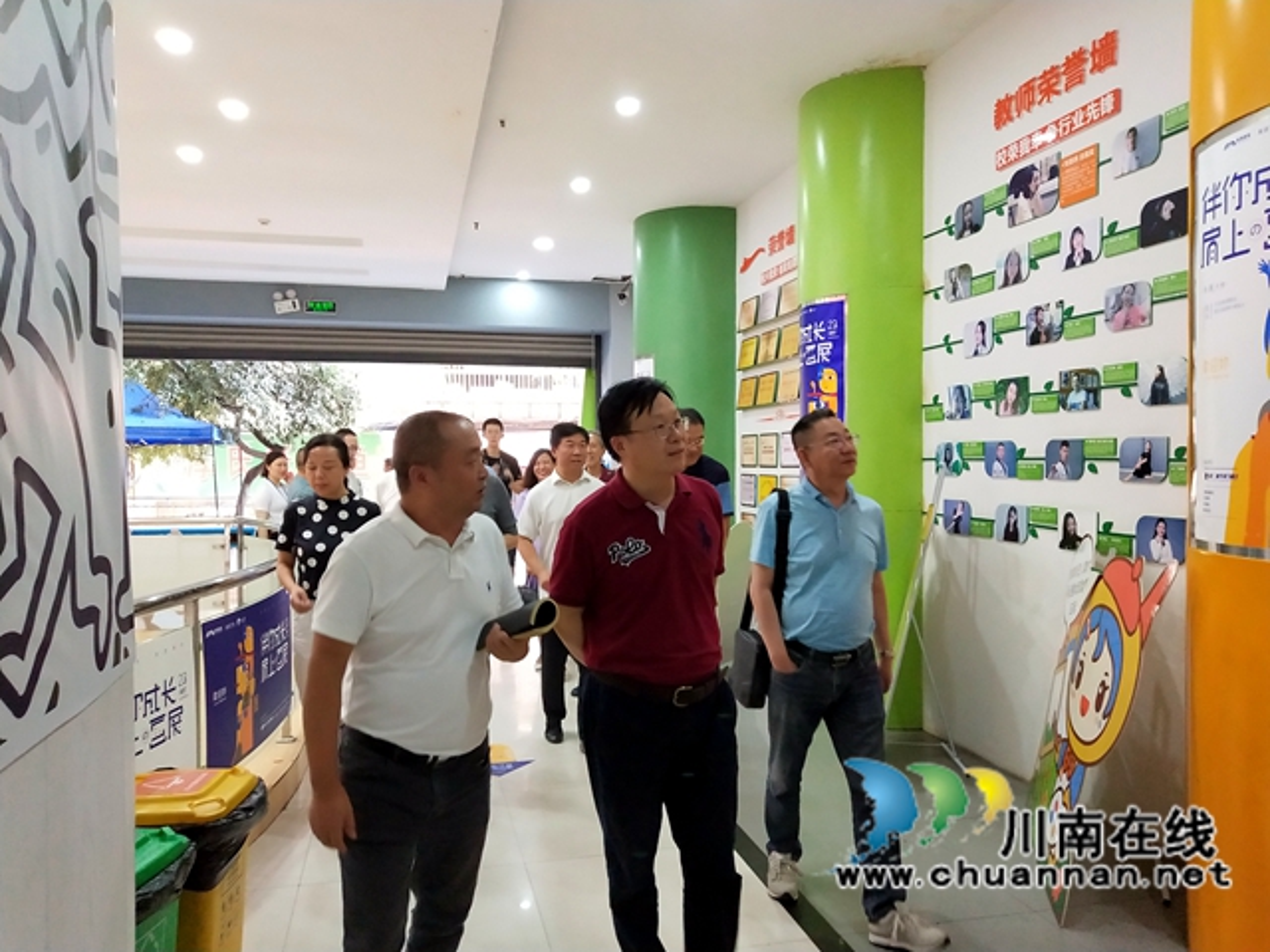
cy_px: 476
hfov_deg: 60.0
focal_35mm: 30
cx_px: 635
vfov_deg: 46.8
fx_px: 1101
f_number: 1.8
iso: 399
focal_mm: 3.95
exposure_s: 1/50
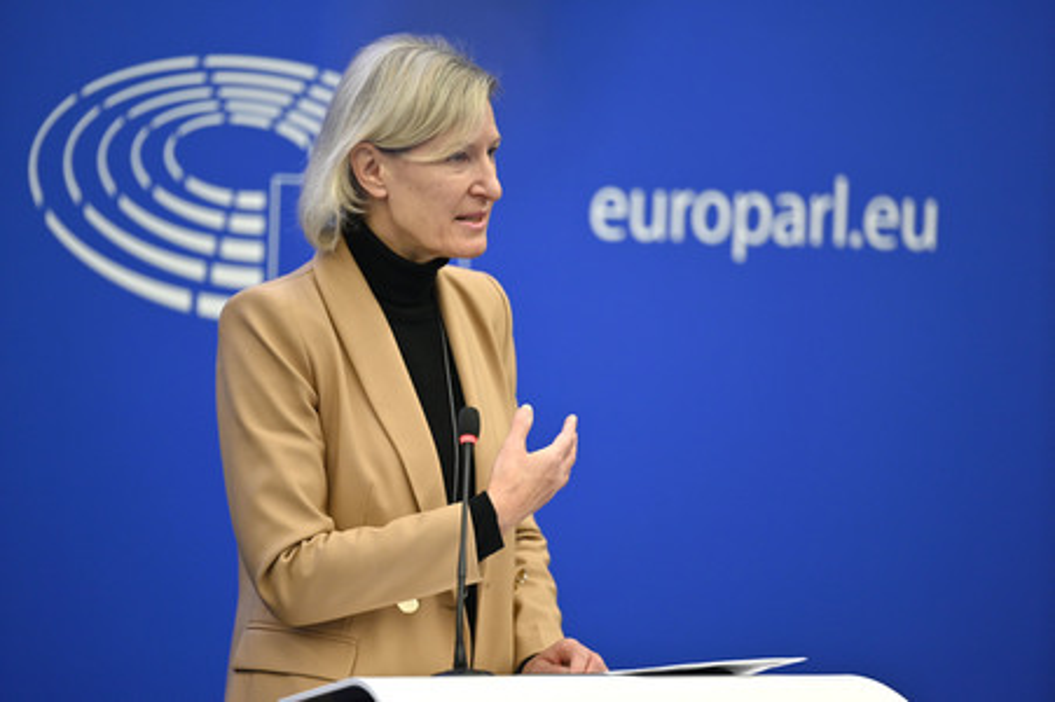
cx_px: 528
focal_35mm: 185
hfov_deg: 11.1
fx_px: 5417
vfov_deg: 7.4
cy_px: 351
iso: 1000
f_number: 2.8
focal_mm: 185
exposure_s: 1/320
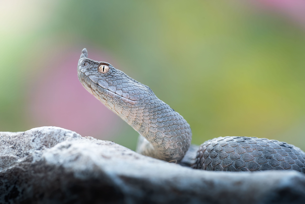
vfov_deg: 10.6
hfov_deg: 15.8
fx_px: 1102
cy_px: 102
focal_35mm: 130
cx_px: 152
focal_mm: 130
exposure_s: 1/50
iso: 500
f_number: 10
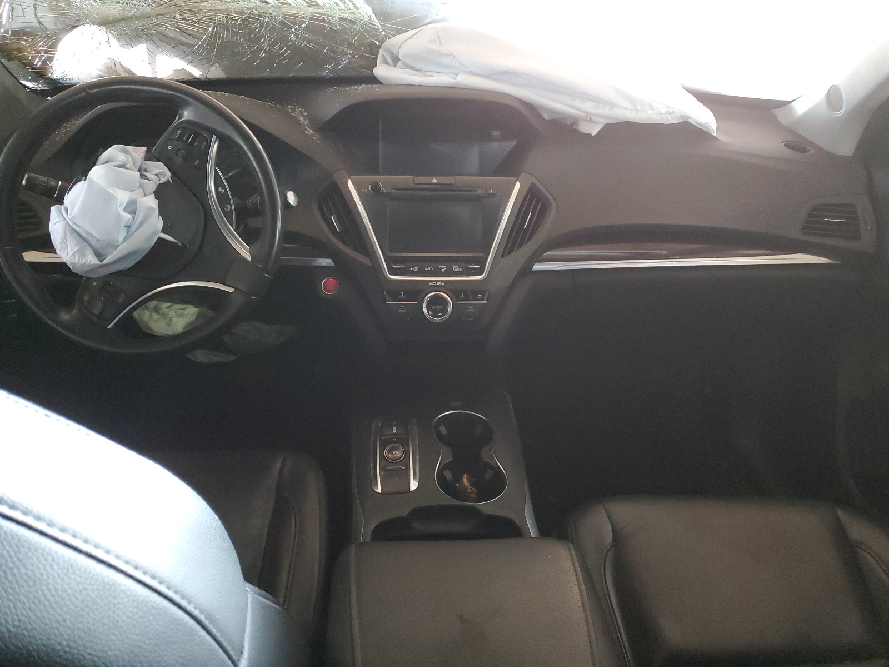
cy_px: 334
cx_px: 444
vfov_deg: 53.1
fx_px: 668
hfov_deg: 67.3
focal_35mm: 26
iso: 332
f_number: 1.5
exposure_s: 1/24
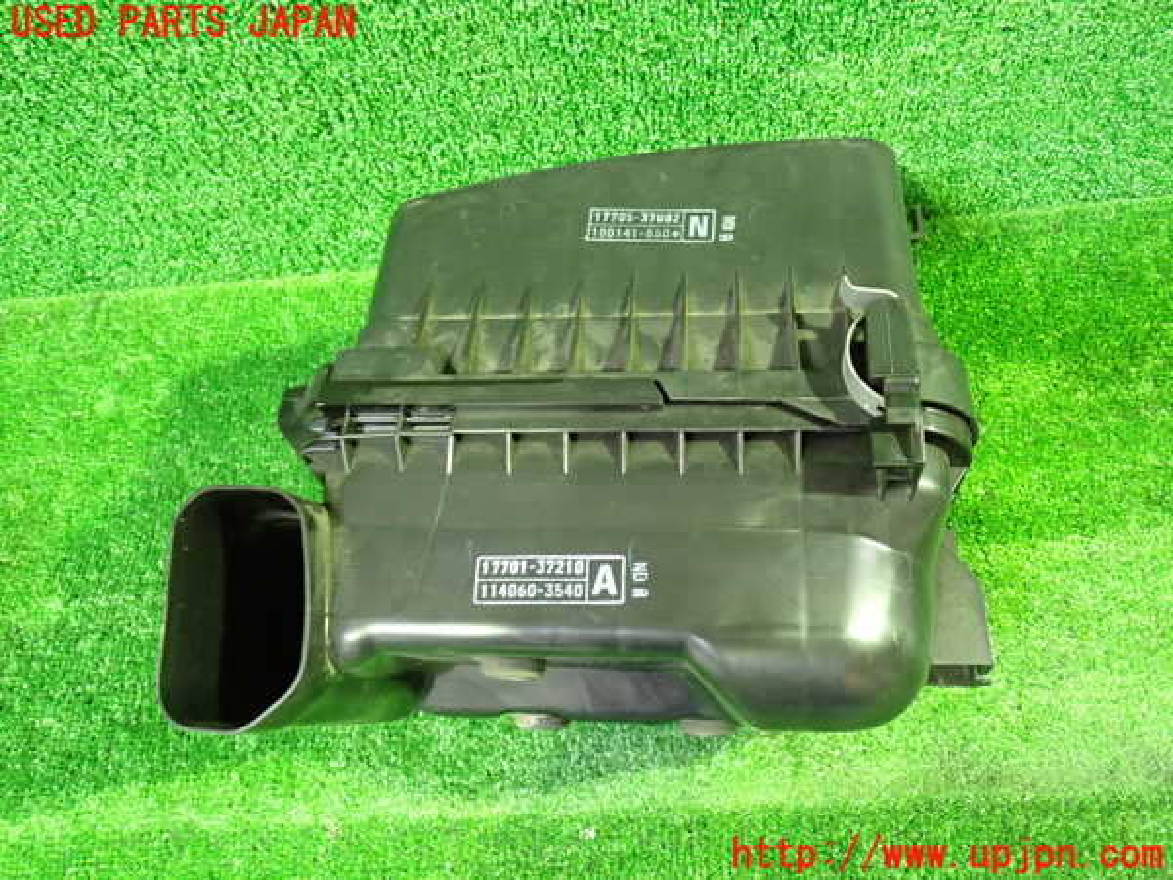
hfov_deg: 60.0
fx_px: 1017
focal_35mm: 30
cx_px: 586
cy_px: 440
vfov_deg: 46.8
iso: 800
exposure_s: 1/13
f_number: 2.3
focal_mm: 5.4
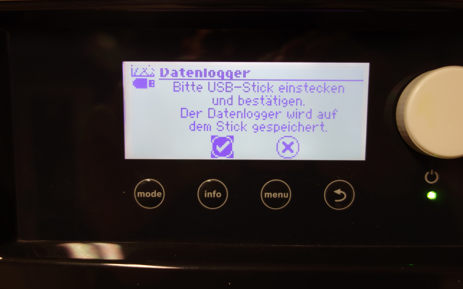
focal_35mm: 29
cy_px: 152
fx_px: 366
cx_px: 229
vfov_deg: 43.1
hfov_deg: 64.6
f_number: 1.8
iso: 125
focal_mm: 10.4
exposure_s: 1/40
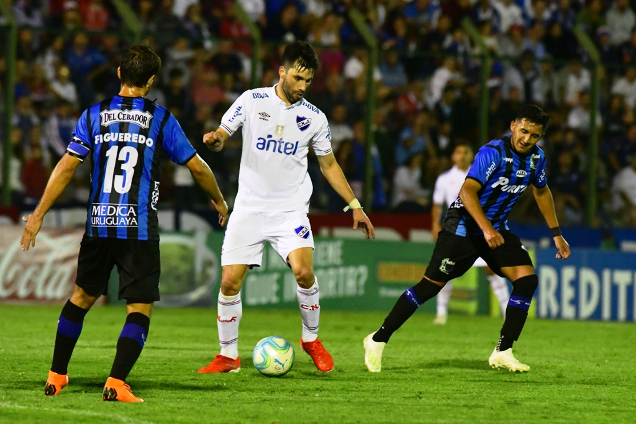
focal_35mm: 450
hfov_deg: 4.6
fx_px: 7951
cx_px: 318
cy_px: 212
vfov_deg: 3.1
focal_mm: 300
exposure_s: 1/640
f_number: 4.5
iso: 8000
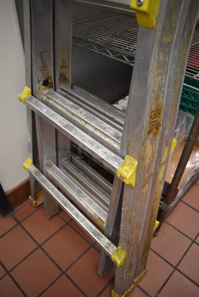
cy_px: 148
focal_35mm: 27
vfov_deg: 67.3
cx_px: 100
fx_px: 224
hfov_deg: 48.0
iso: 2200
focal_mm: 18
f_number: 3.5
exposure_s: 1/125
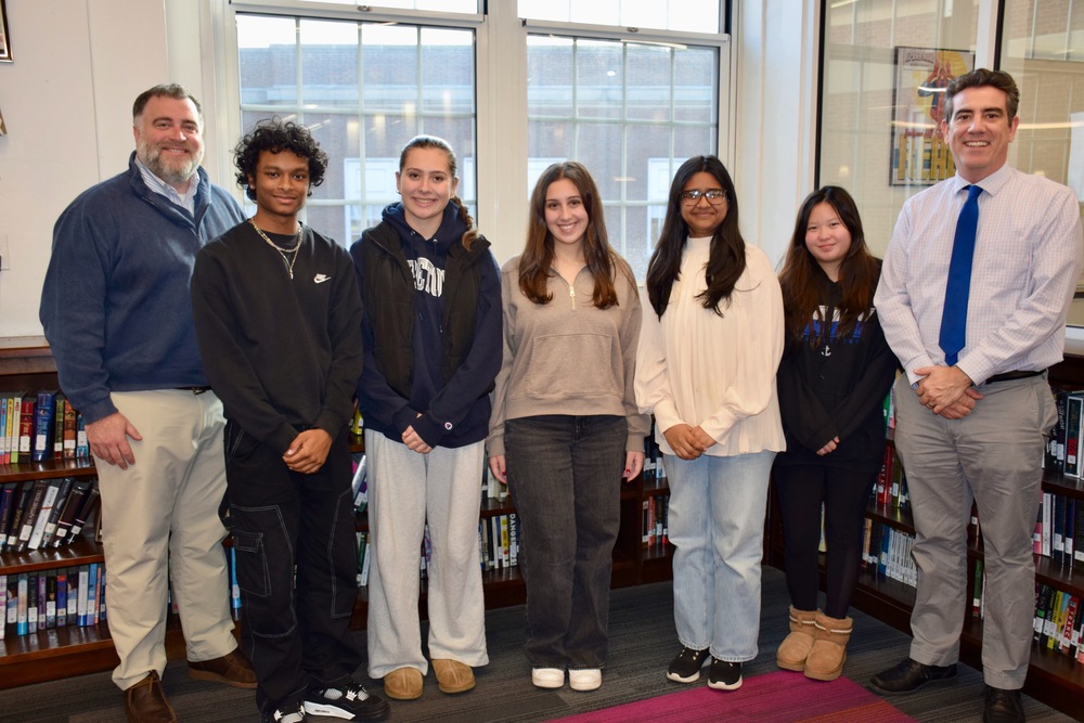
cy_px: 362
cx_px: 542
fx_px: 1039
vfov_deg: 38.4
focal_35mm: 34
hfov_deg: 55.1
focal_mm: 23
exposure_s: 1/200
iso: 800
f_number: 3.8
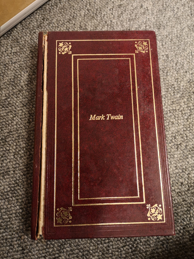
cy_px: 130
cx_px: 100
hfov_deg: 49.7
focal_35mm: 28
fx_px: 209
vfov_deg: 63.5
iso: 500
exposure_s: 1/33.3
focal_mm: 5.58
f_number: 1.8
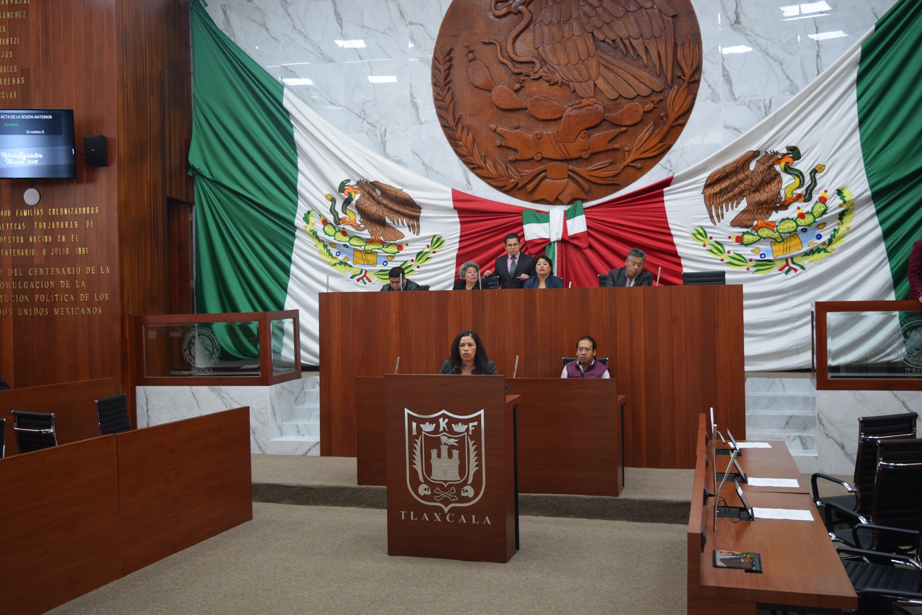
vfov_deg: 36.9
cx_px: 461
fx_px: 922
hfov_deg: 53.1
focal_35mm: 36
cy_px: 308
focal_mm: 24
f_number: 4
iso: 720
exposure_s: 1/60
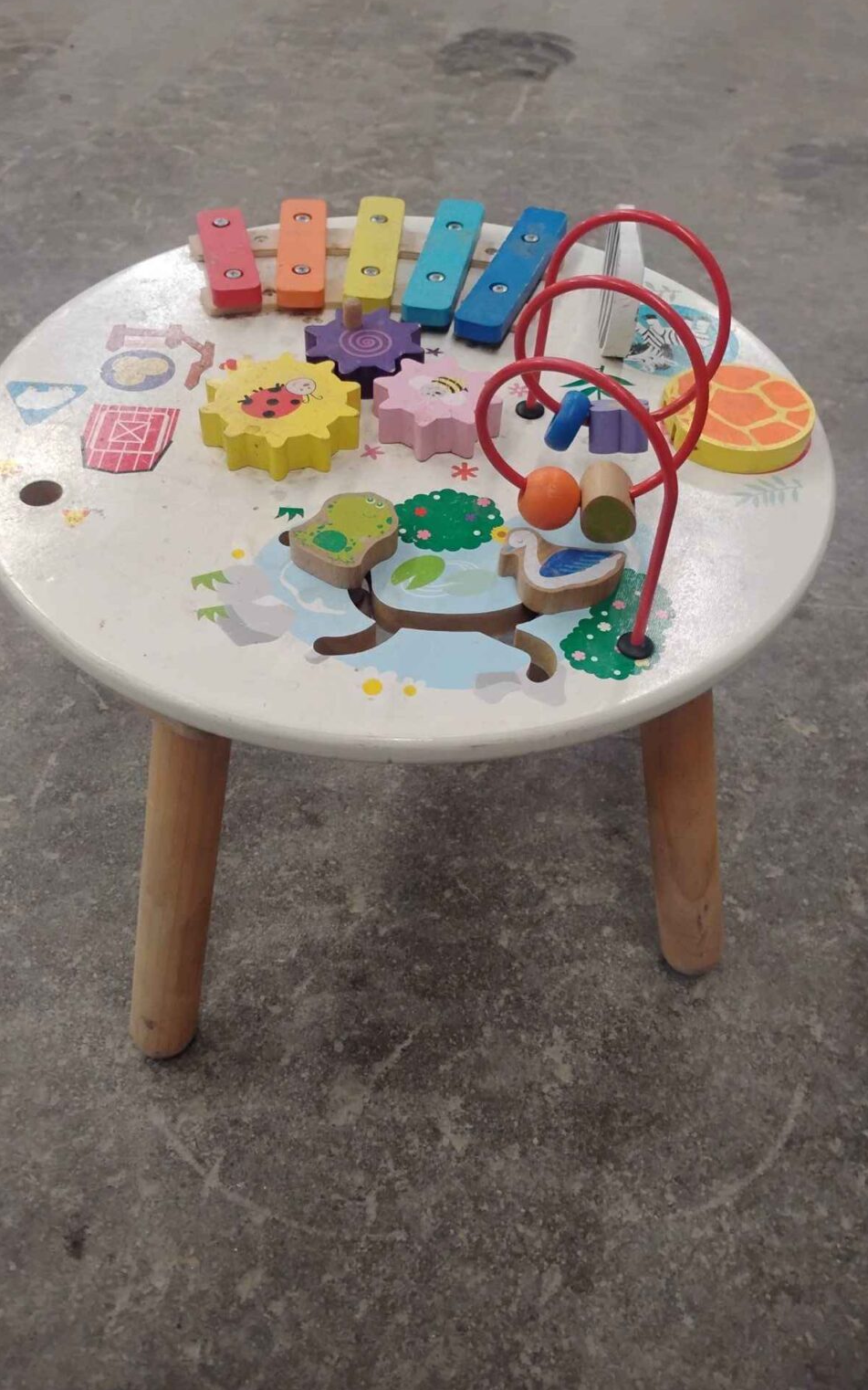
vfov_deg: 62.9
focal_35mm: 30
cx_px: 392
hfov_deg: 41.8
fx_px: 1136
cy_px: 692
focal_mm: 4.26
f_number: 1.8
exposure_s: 1/40
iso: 1459
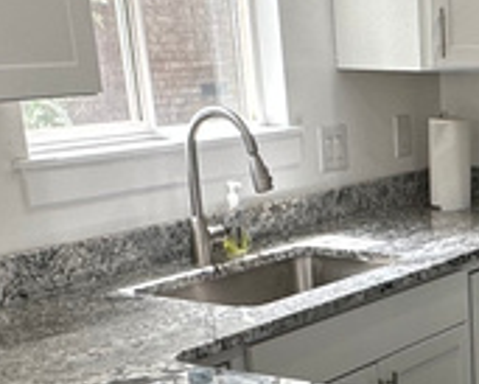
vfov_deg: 17.7
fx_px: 1163
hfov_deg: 21.4
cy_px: 476
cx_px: 591
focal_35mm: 82
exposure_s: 1/120
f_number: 2.2
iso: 64
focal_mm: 2.22
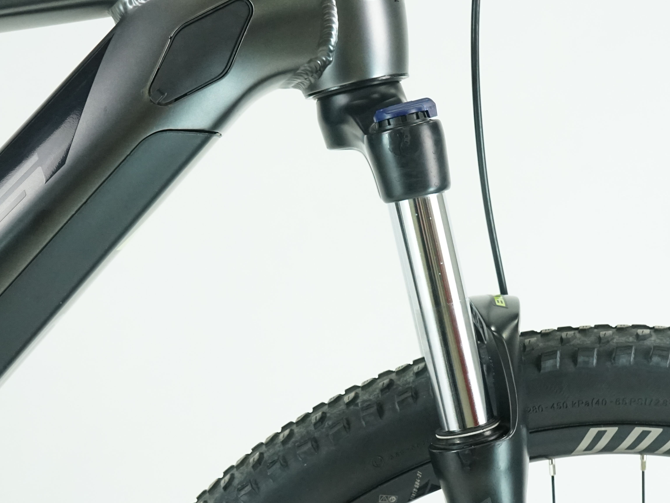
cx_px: 380
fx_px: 1239
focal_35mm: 64
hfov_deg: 30.2
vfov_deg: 22.9
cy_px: 316
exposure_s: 1/200
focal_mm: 34
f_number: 7.1
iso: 3200
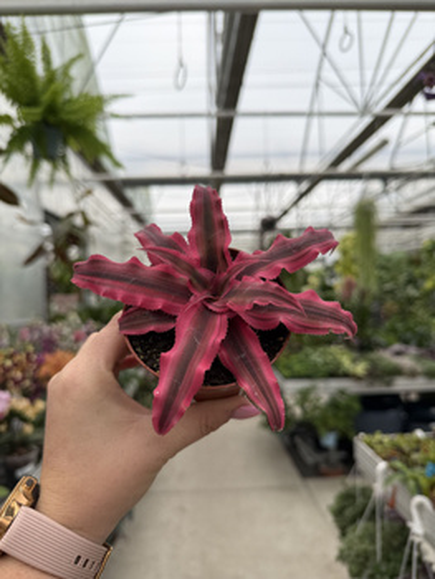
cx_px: 218
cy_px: 290
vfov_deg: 71.6
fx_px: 402
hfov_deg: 56.9
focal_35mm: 24
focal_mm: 6.76
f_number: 1.78
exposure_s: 1/898
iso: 80
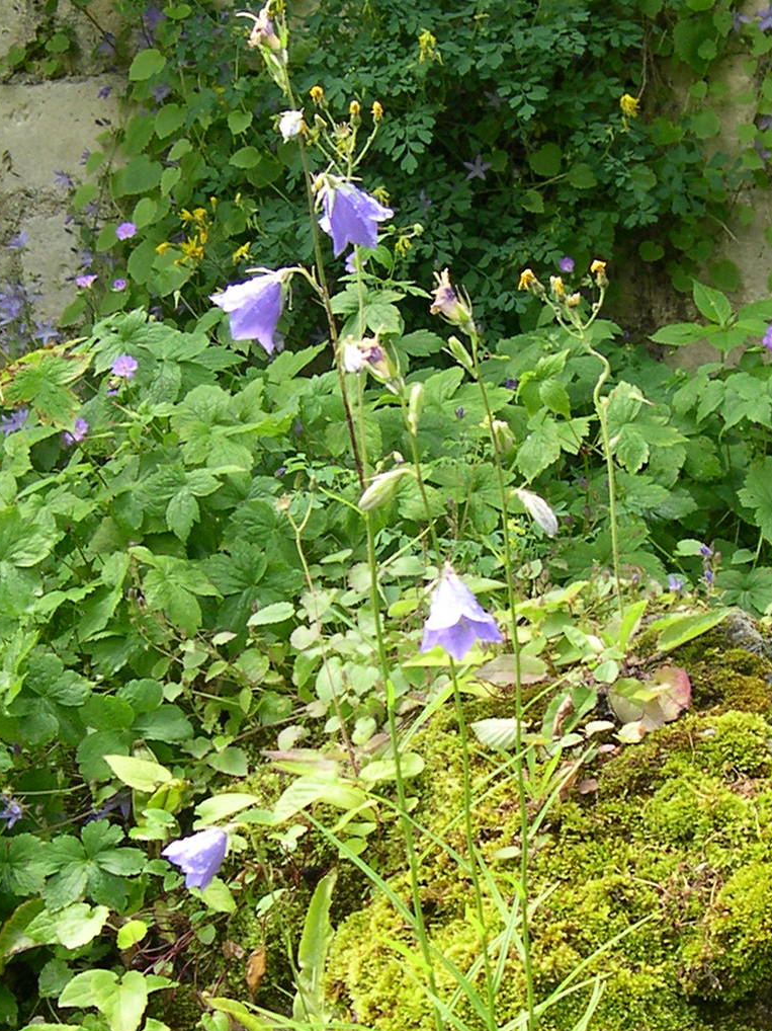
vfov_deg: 34.0
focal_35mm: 56
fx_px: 1666
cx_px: 442
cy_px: 695
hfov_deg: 26.1
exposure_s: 1/128
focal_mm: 8
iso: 100
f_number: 2.8
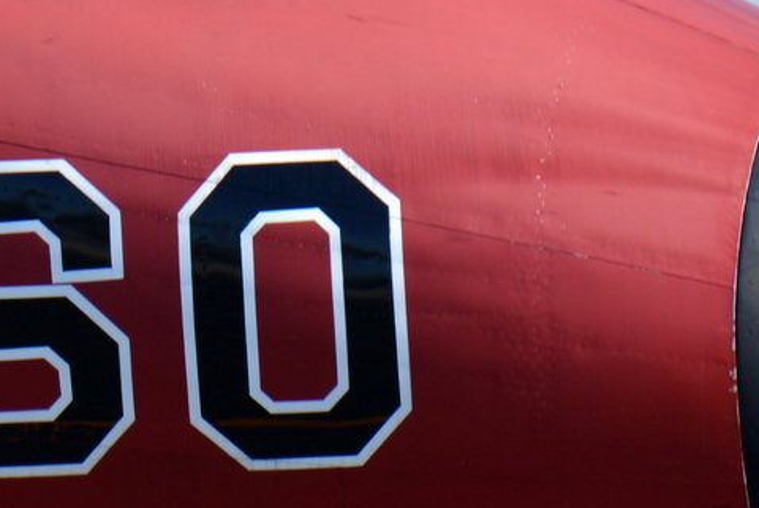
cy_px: -7
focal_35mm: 999
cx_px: -11
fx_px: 21081
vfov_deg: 1.4
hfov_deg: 2.1
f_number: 8
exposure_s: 1/500
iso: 200
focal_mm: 400
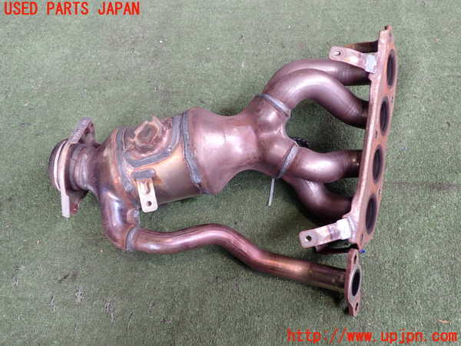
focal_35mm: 30
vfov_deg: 46.8
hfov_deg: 60.0
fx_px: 400
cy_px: 173
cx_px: 230
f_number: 2.3
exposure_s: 1/80
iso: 200
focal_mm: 5.4
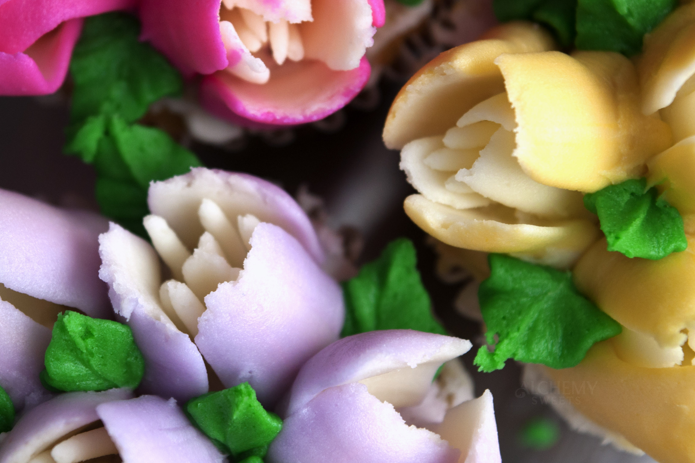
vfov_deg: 13.4
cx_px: 277
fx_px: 1969
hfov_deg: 20.0
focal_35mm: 102
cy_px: 184
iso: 400
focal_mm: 52
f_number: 5.6
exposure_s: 1/100
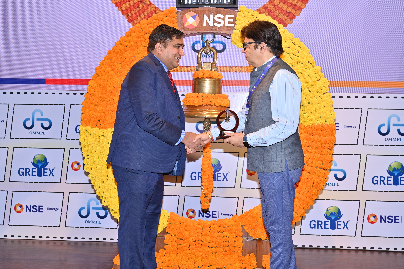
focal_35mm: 49
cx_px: 202
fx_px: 550
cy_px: 134
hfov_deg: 40.4
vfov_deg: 27.5
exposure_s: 1/160
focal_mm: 49
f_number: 5.6
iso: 400
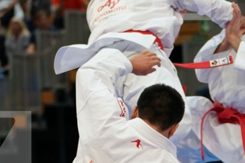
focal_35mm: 273
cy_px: 159
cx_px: 162
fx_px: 1858
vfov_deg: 5.0
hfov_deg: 7.5
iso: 800
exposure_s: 1/500
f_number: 2.8
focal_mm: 70
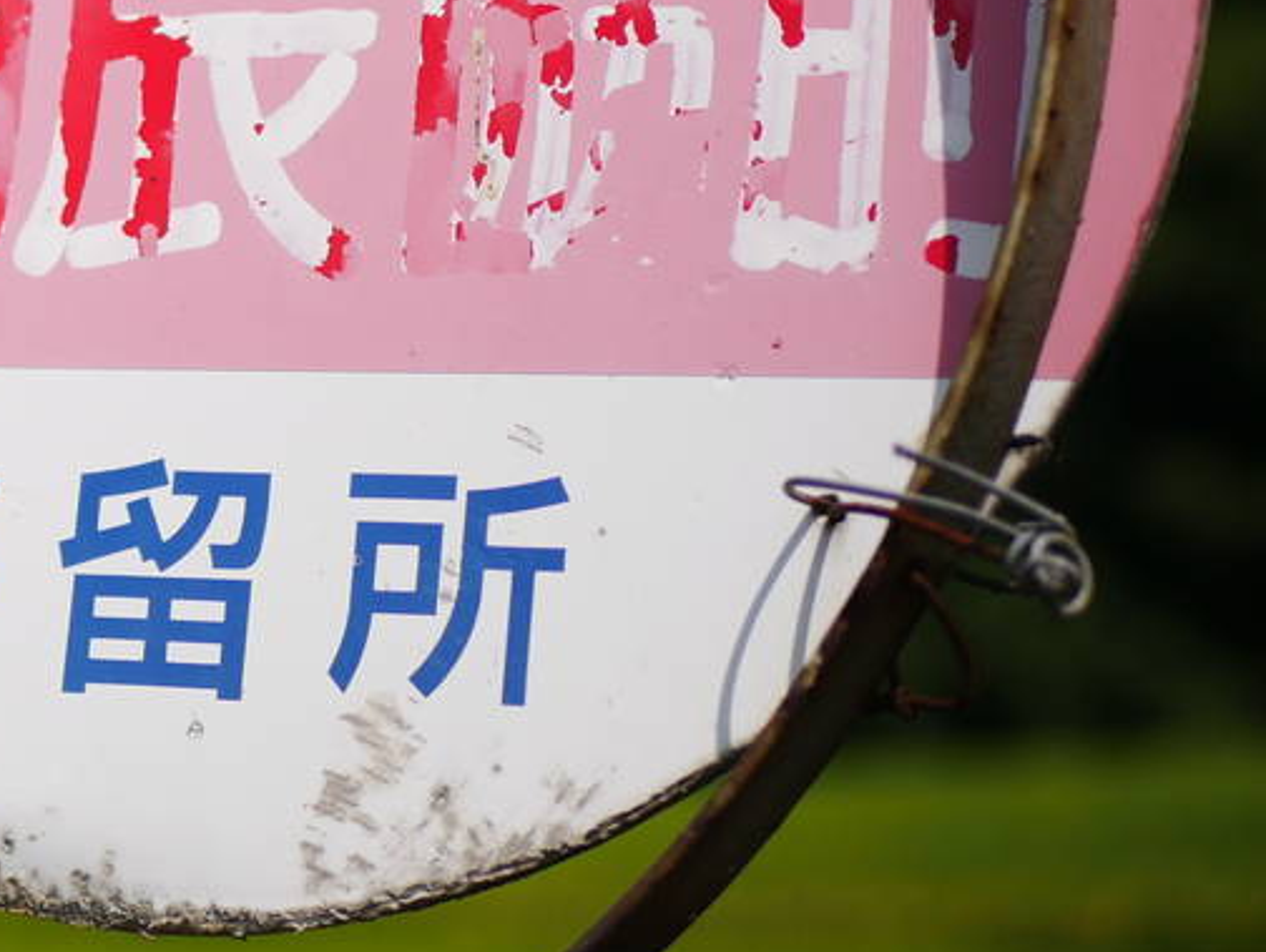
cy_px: 26
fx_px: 4356
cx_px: -176
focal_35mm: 119
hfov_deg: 16.0
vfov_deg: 12.3
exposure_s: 1/10000
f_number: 1.7
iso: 200
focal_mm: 25
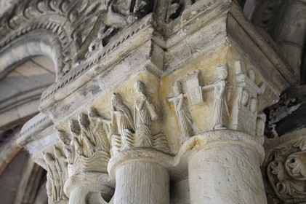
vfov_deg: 35.0
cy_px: 102
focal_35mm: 38
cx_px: 153
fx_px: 323
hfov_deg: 50.7
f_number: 4.5
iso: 800
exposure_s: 1/80
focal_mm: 38
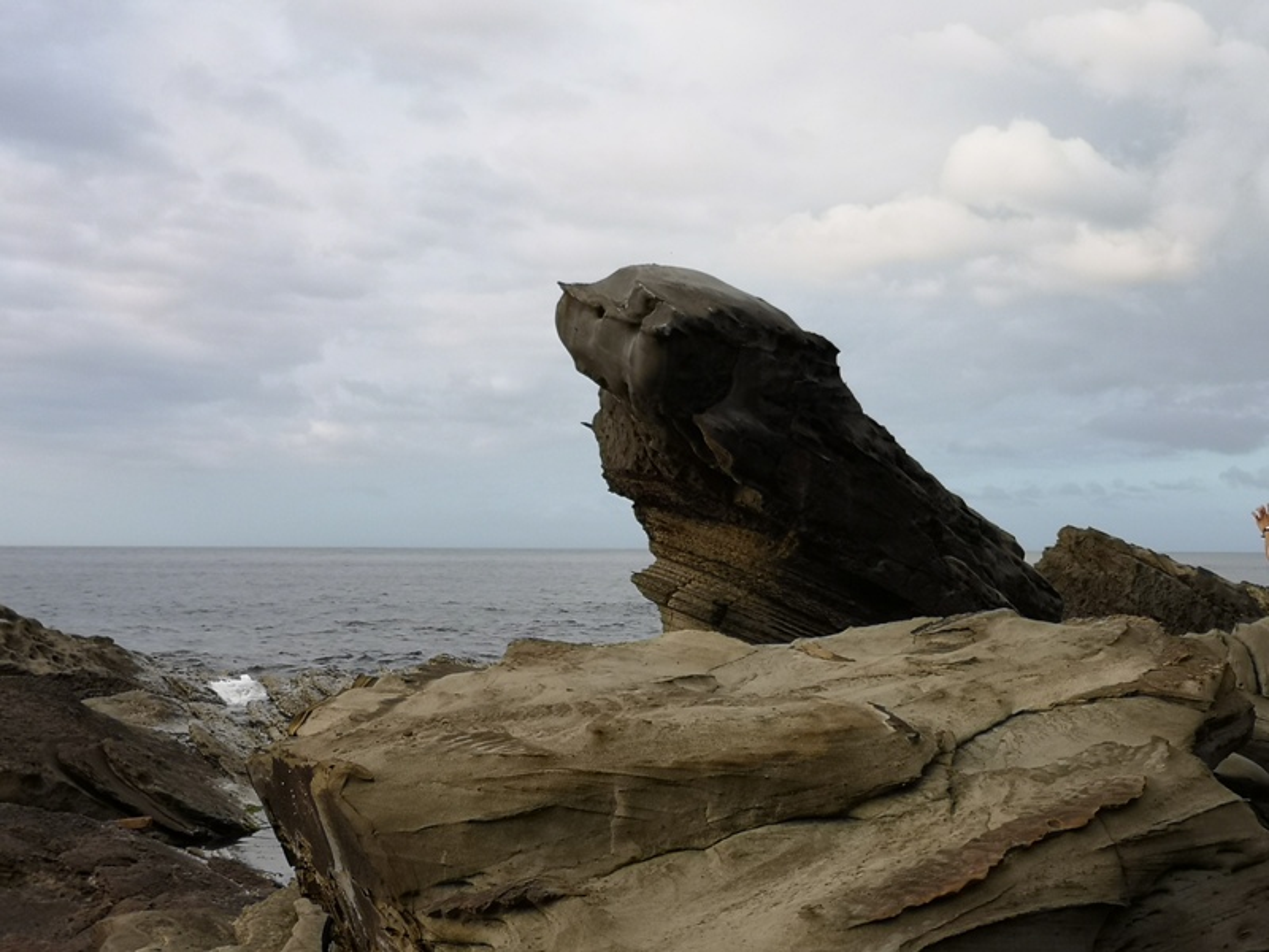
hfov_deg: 32.2
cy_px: 476
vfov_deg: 24.4
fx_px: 2200
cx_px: 634
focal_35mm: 60
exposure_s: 1/1277
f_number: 1.8
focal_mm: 3.95
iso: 50
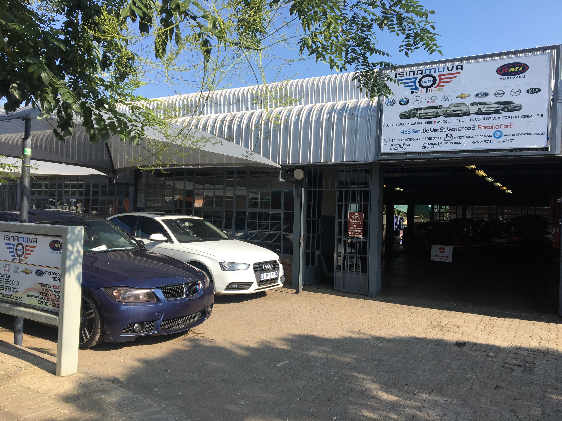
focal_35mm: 29
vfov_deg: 48.2
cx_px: 281
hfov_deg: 61.7
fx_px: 471
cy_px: 210
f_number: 2.2
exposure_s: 1/1012
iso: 25
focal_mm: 4.15
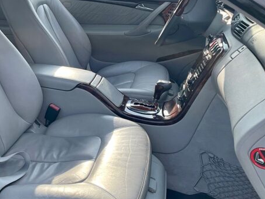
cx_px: 46
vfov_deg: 31.5
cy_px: 89
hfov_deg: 39.3
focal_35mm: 46
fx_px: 352
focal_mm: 4.2
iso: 32
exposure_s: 1/888
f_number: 1.6
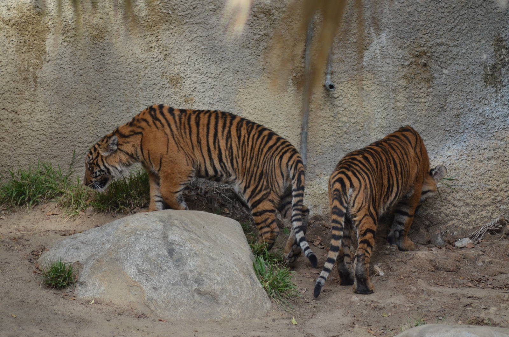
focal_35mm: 360
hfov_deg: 5.7
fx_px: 5080
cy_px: 168
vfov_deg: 3.8
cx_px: 254
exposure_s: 1/800
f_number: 5
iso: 800
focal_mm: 240
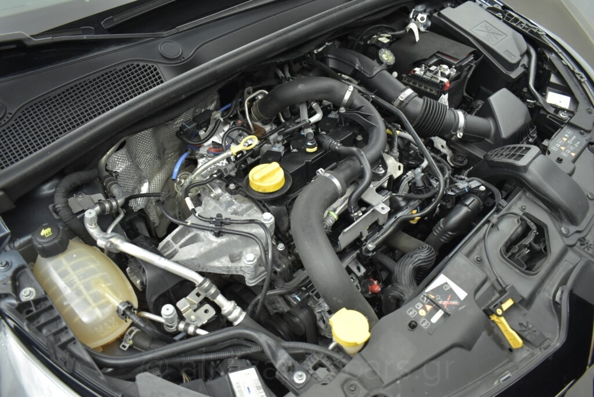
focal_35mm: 27
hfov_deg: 67.4
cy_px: 198
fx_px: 446
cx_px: 297
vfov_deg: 48.0
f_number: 3.5
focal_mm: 18
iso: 1600
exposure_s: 1/50
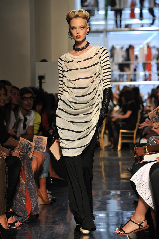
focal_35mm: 155
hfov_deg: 8.9
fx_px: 1027
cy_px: 120
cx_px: 80
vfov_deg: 13.2
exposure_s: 1/320
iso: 1250
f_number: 4.5
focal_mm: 155
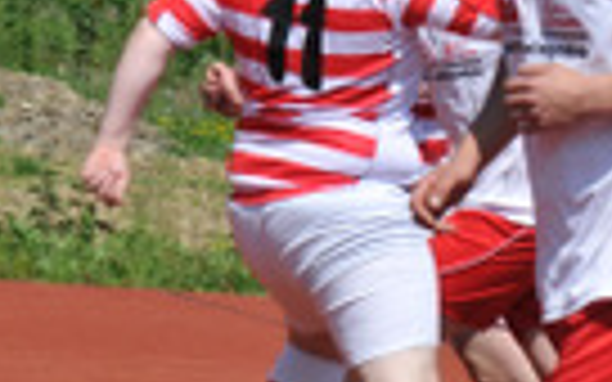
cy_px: 54
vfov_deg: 3.3
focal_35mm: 393
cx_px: 166
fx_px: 6555
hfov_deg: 5.3
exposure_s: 1/640
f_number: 8
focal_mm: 70
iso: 200
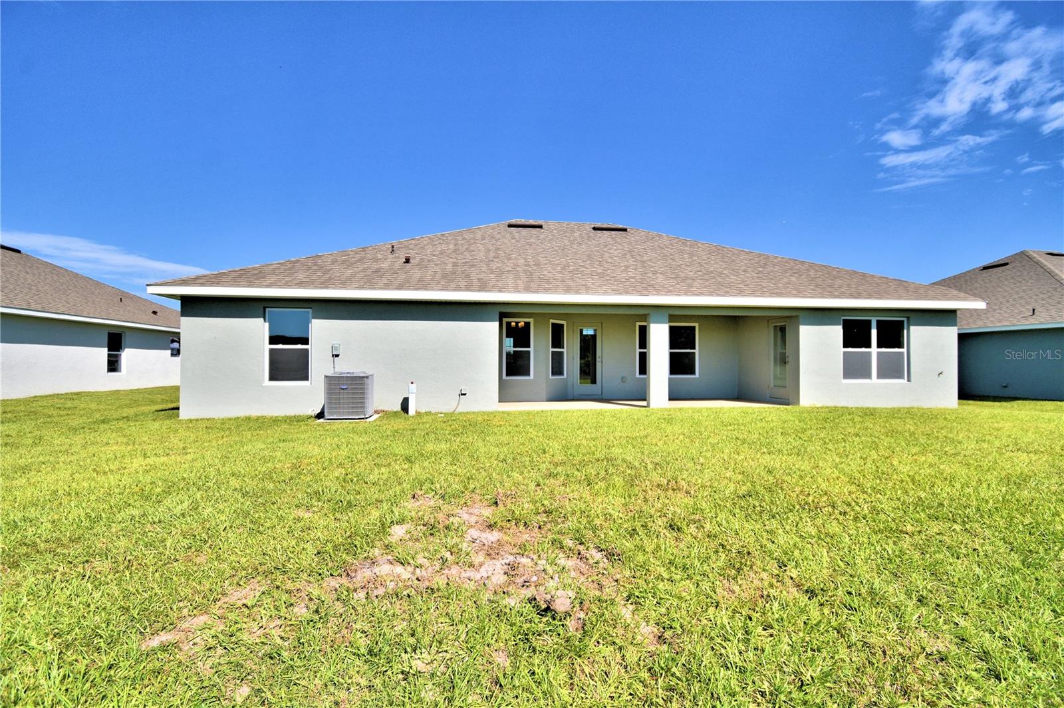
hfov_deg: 100.4
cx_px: 532
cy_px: 354
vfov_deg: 77.3
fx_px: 443
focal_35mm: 15
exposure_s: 1/2000
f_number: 4.5
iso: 100
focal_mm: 10
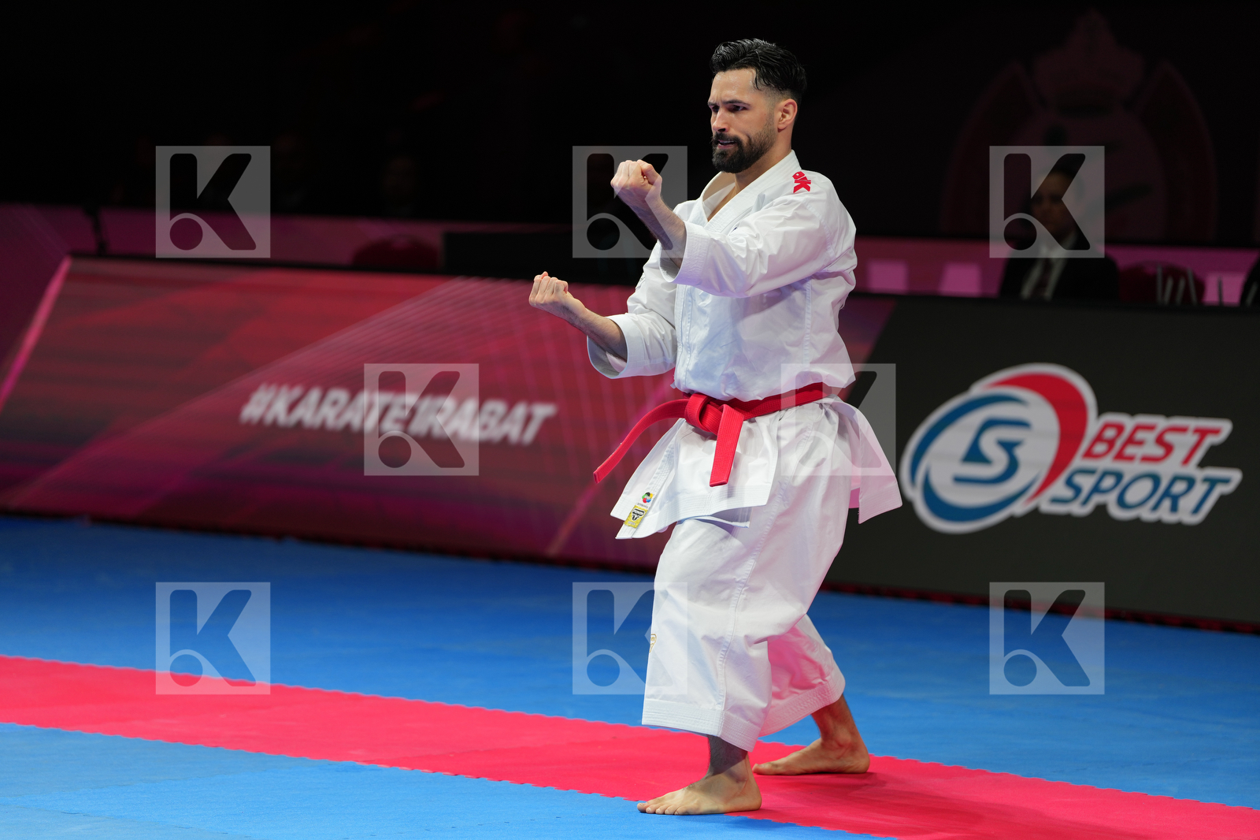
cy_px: 420
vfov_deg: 7.3
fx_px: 6578
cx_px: 630
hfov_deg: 10.9
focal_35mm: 188
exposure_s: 1/500
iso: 320
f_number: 2.8
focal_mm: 188
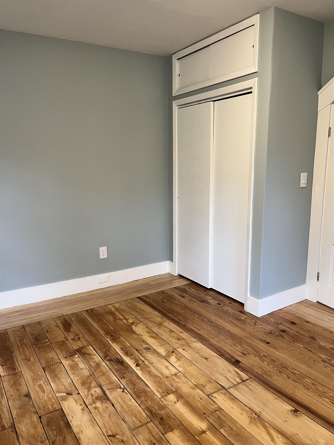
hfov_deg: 53.1
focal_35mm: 26
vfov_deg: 67.3
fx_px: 334
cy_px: 222
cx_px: 167
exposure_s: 1/60
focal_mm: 5.1
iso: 160
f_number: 1.6
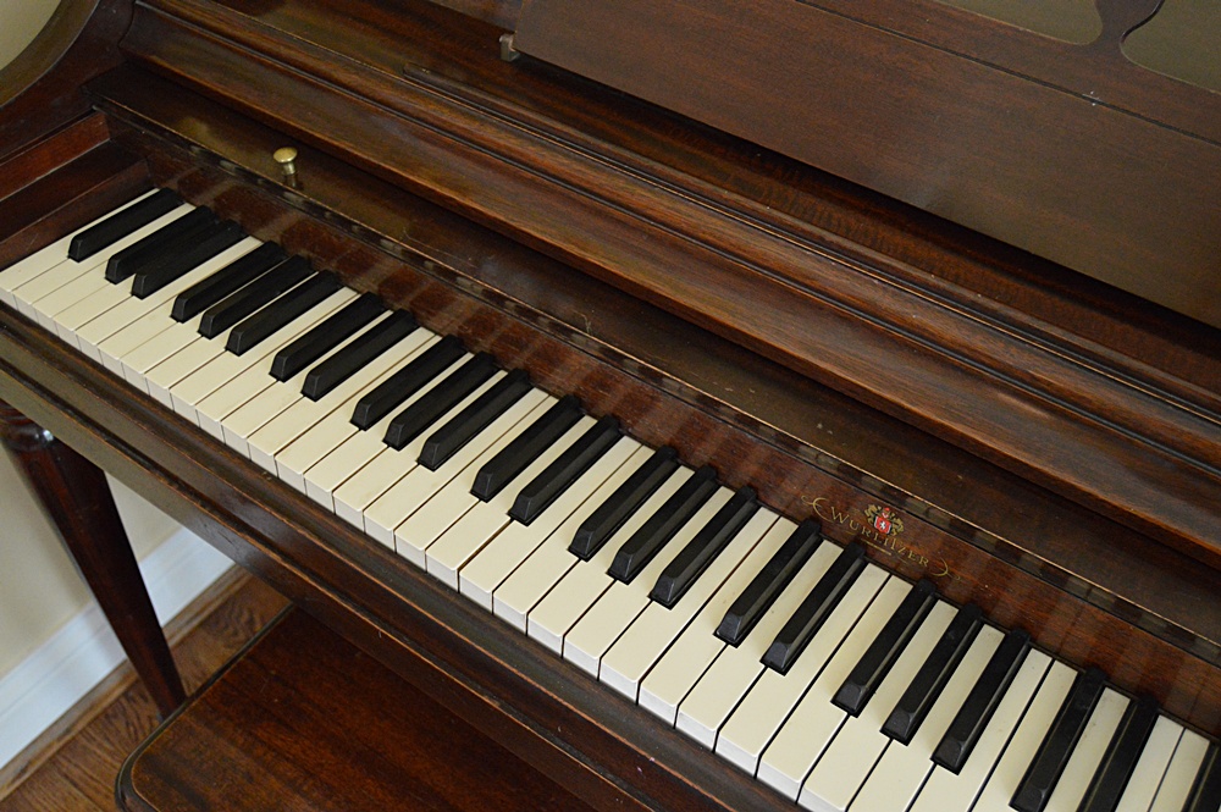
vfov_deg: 36.8
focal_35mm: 36
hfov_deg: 53.2
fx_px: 1220
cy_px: 406
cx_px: 610
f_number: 3.8
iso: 2500
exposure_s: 1/60
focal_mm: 24
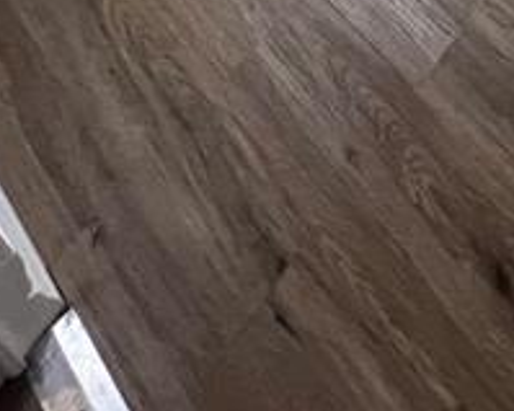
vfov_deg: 16.0
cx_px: 517
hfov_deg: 34.5
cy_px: -538
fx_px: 745
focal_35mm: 49
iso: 250
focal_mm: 1.57
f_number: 1.8
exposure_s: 1/60
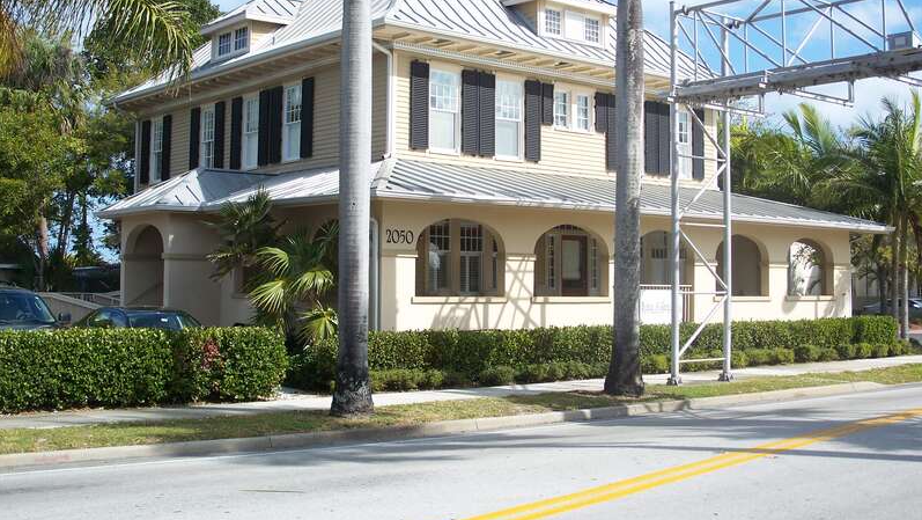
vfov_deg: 25.4
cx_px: 460
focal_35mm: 47
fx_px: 1149
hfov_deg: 43.7
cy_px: 211
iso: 64
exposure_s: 1/640
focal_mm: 9.1
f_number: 3.2
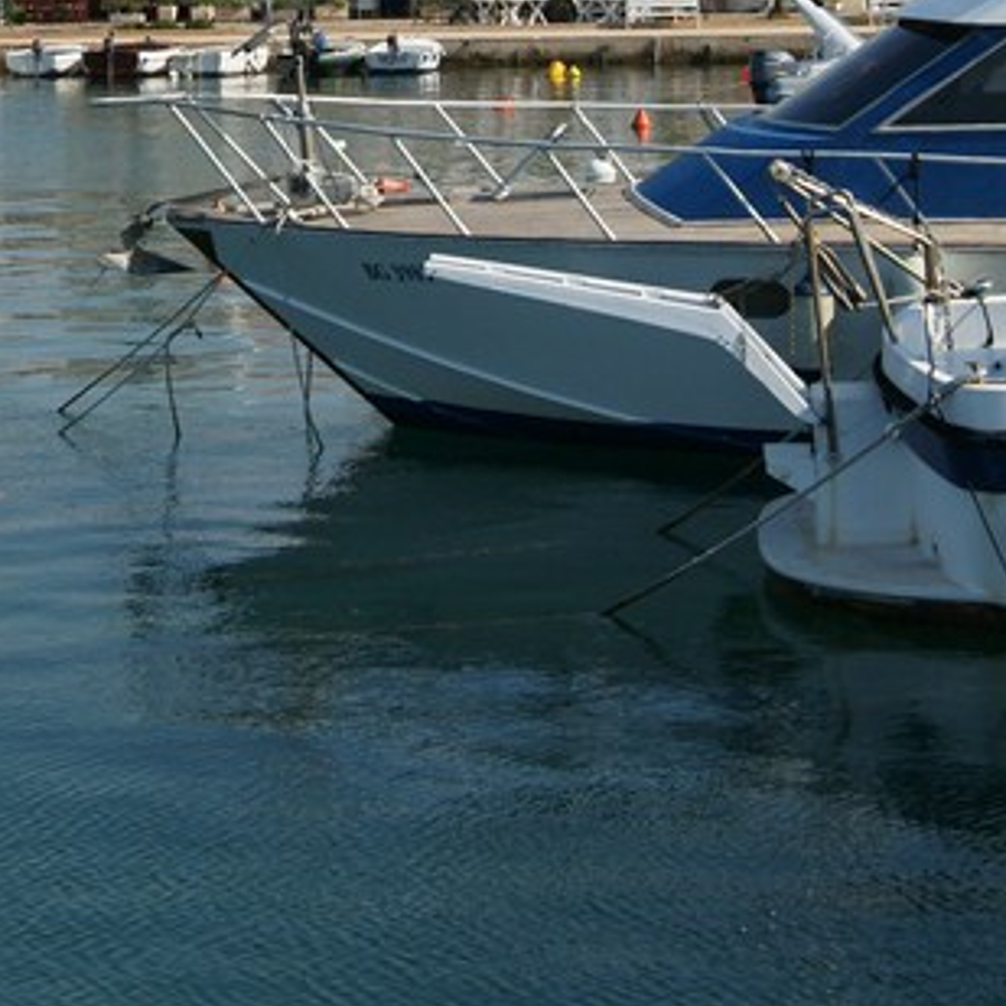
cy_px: -68
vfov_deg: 15.3
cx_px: 200
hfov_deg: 15.6
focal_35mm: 111
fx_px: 3650
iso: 200
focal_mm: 35
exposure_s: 1/500
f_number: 10
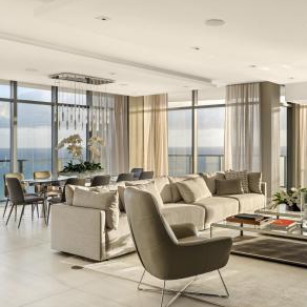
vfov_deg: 43.9
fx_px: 381
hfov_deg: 43.3
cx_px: 203
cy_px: 152
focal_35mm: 38
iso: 320
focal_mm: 29
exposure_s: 1/30
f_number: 8
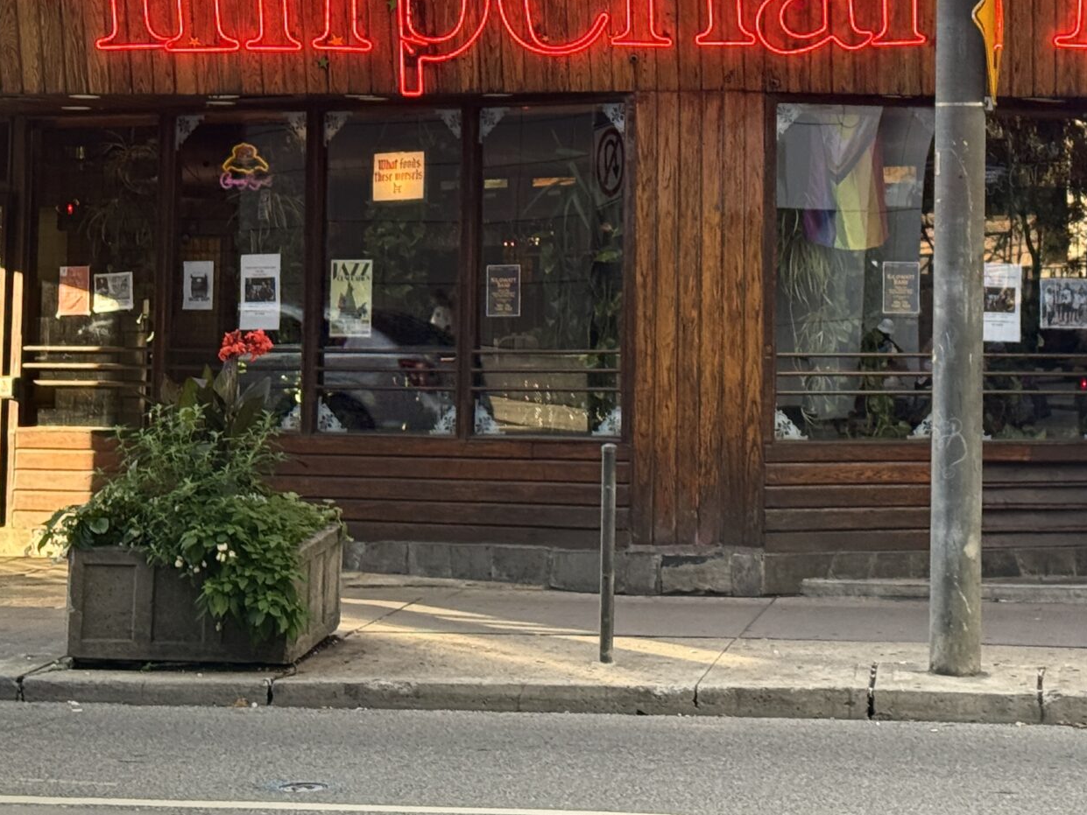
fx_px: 3109
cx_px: 822
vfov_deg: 14.8
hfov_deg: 19.7
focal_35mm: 99
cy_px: 51
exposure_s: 1/282
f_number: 1.78
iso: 100
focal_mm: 6.76
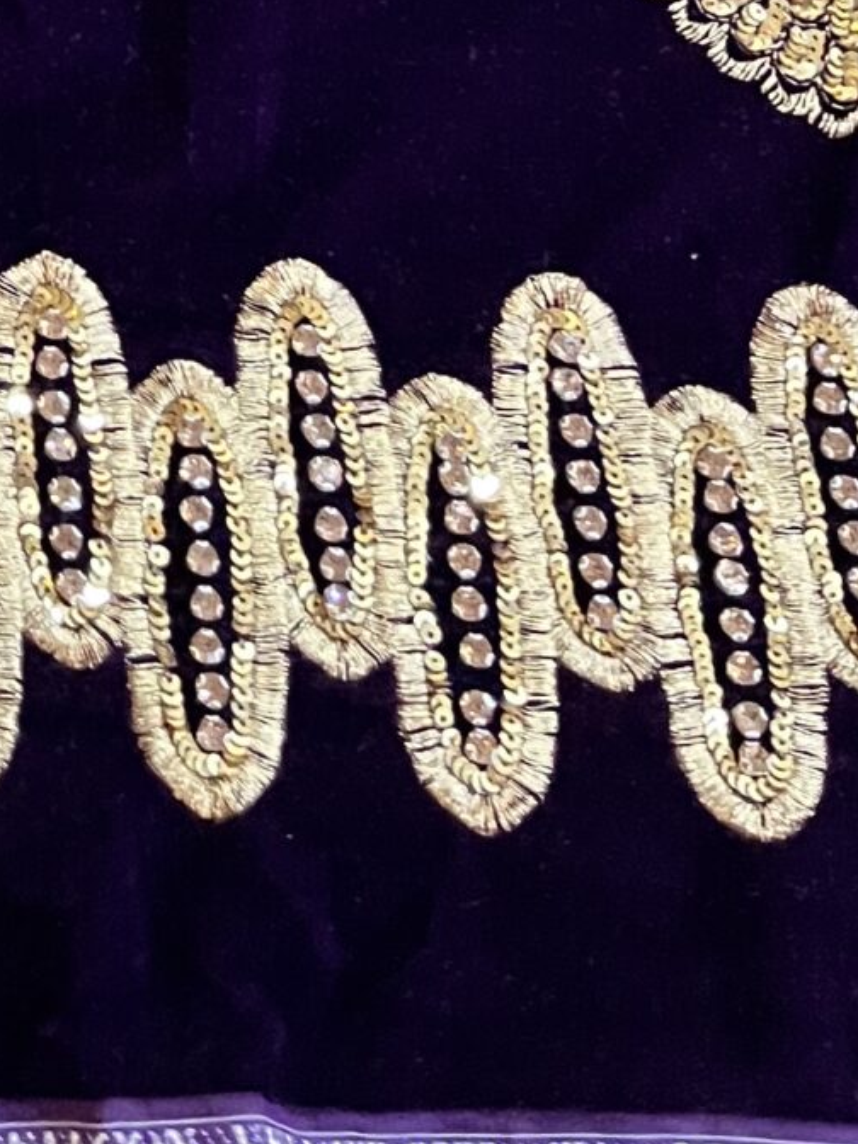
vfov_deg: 16.6
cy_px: -909
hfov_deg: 13.7
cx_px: -555
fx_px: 3272
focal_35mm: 99
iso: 500
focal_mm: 5.1
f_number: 1.6
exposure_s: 1/25
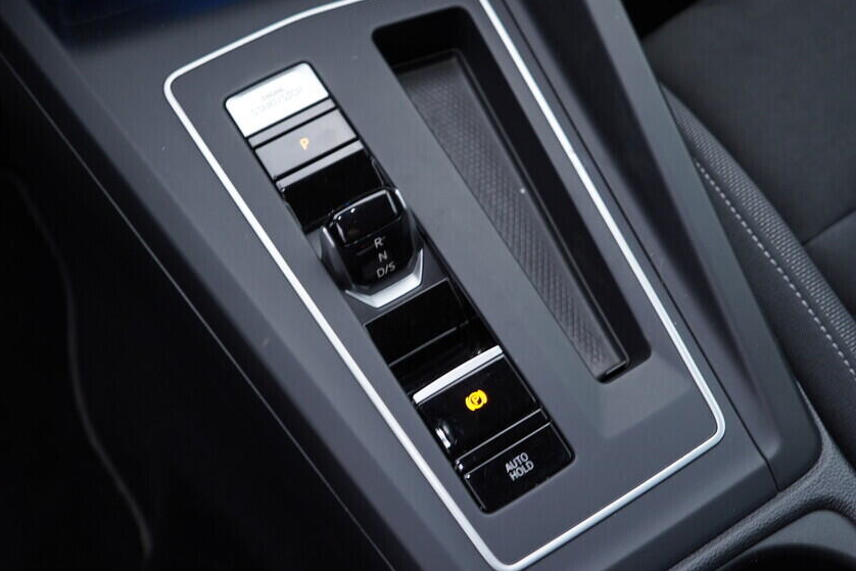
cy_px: 278
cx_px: 431
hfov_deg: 44.5
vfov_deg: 30.5
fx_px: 1046
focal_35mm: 44
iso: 125
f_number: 2.8
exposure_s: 1/40
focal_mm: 24
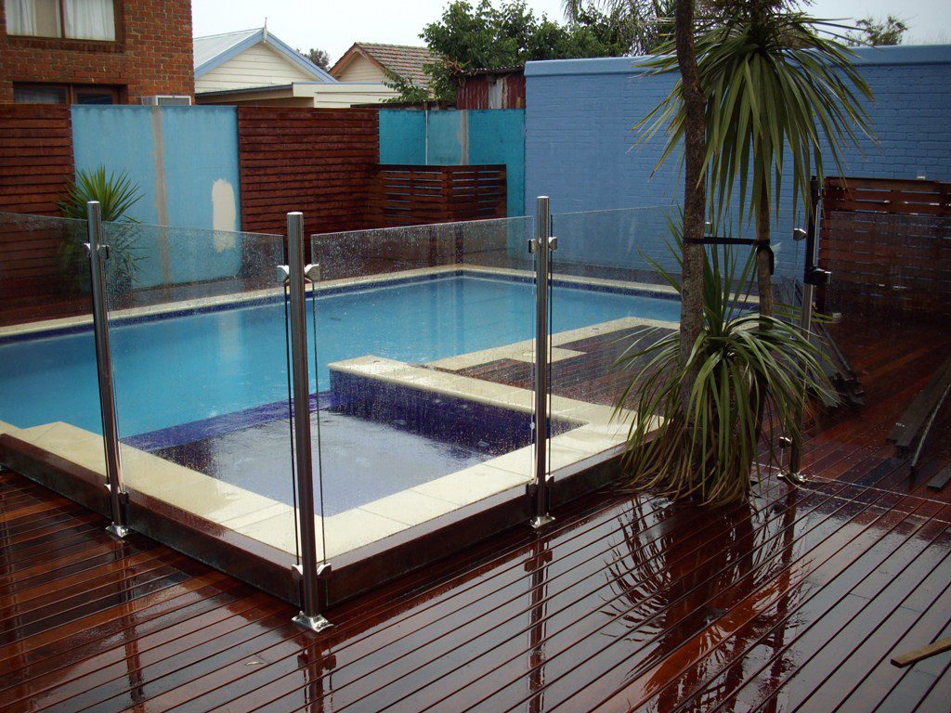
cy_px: 356
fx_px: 1016
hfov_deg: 50.1
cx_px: 476
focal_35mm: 37
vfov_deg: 38.7
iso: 80
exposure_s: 1/320
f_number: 2.8
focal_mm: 6.2
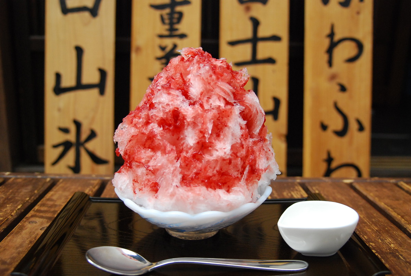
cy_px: 138
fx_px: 412
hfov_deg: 53.0
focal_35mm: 36
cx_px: 206
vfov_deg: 37.1
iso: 800
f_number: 3.2
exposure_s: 1/1250
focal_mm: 24
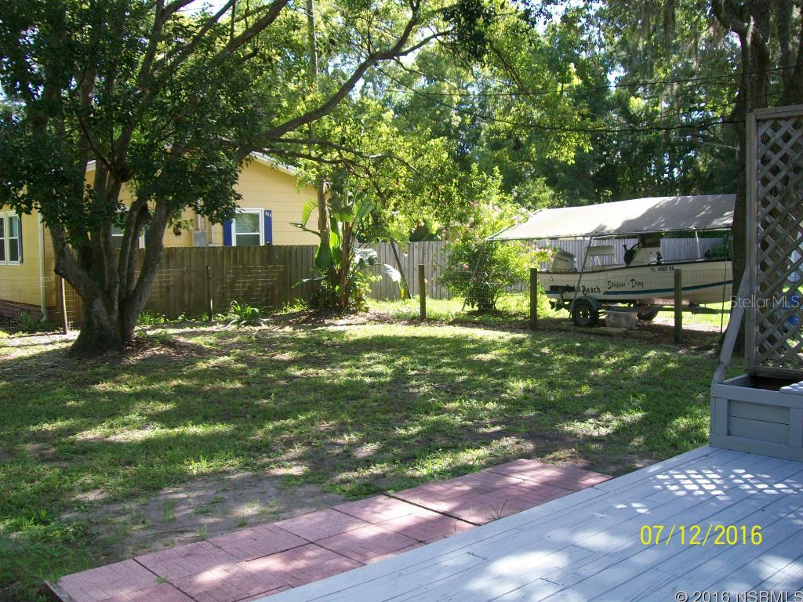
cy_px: 301
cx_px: 402
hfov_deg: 54.0
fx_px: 789
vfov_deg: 41.8
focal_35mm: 34
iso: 64
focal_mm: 6.1
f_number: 2.7
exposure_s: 1/160
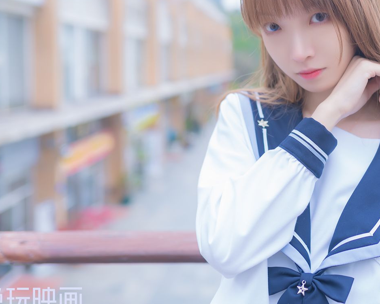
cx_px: 288
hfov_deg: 29.5
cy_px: 96
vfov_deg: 24.1
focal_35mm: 63
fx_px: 709
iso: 100
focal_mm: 35
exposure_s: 1/320
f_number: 2
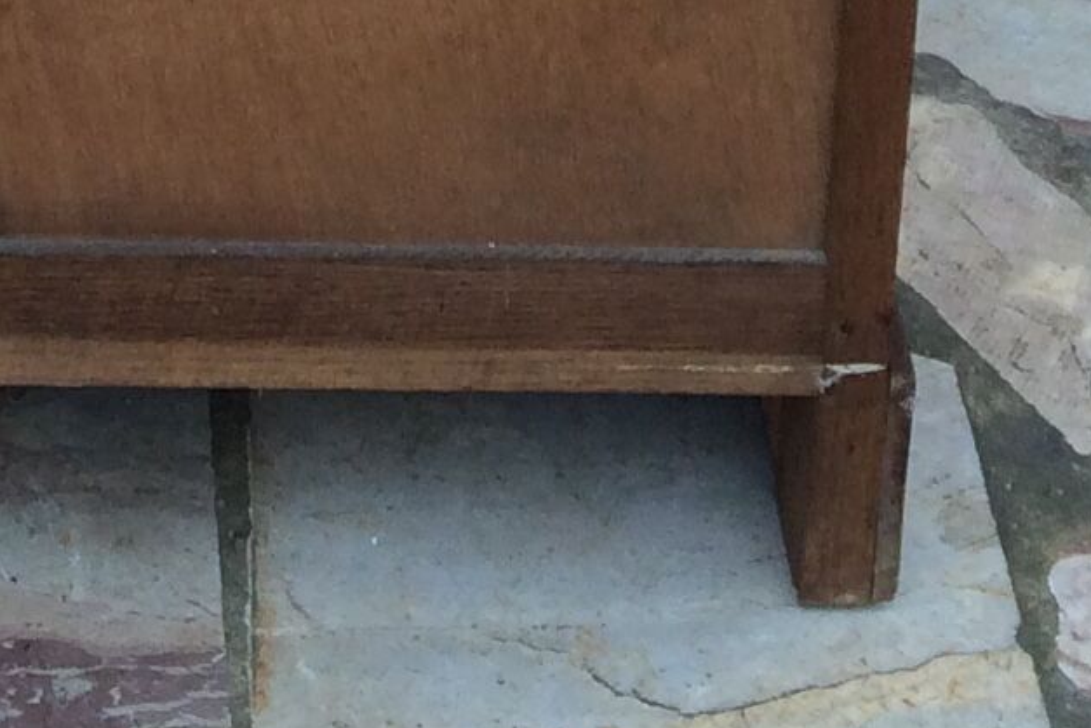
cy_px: -1926
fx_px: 4758
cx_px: -378
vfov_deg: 7.1
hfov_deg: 12.6
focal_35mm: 157
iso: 32
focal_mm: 4.15
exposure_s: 1/116
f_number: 2.2
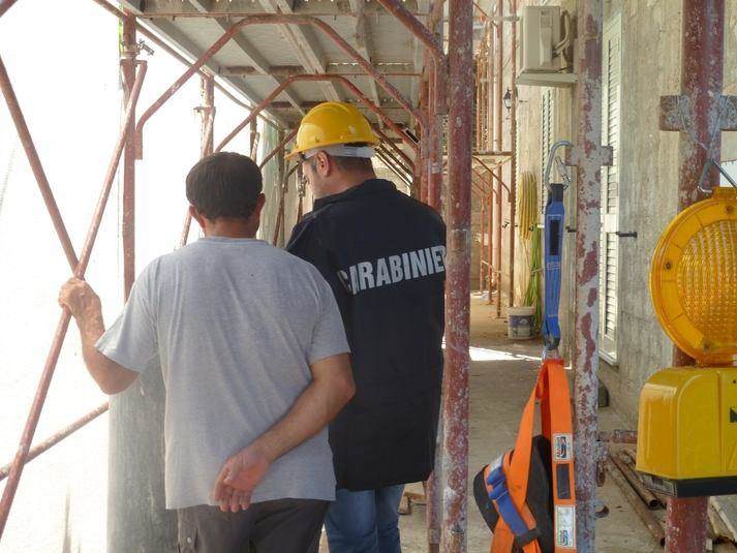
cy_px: 276
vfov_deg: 24.0
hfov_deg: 31.7
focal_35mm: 61
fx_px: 1299
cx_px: 368
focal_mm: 10.9
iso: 80
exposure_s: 1/40
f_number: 4.1
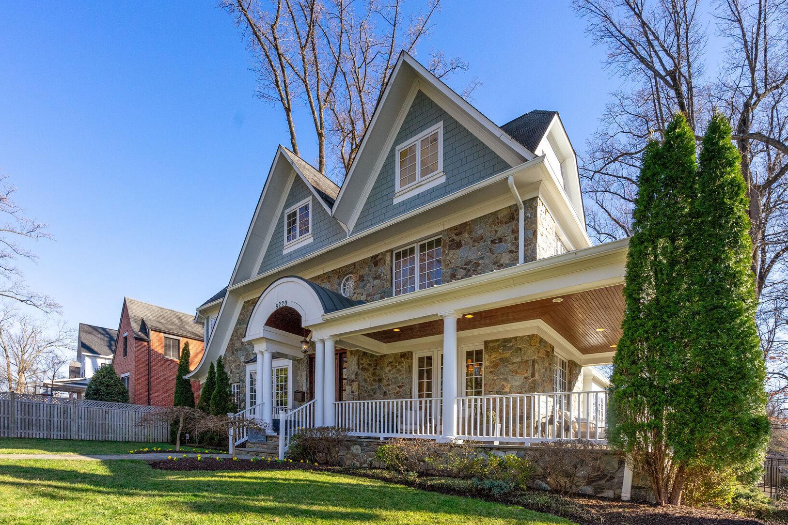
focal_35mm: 17
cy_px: 278
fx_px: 372
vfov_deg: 70.4
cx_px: 375
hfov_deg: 93.2
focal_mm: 16
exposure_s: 1/1000
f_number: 8
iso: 800
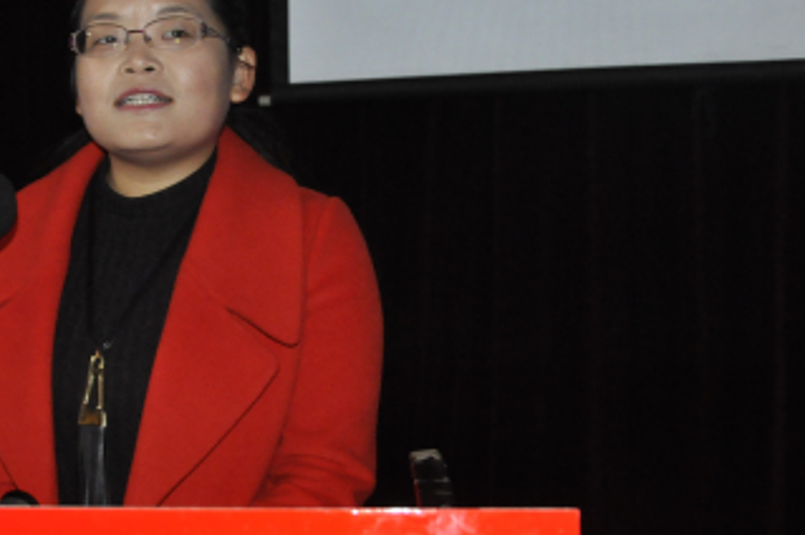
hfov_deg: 31.8
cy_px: 247
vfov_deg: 21.9
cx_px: 204
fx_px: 1385
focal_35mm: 62
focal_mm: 22
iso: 1600
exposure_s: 1/60
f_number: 5
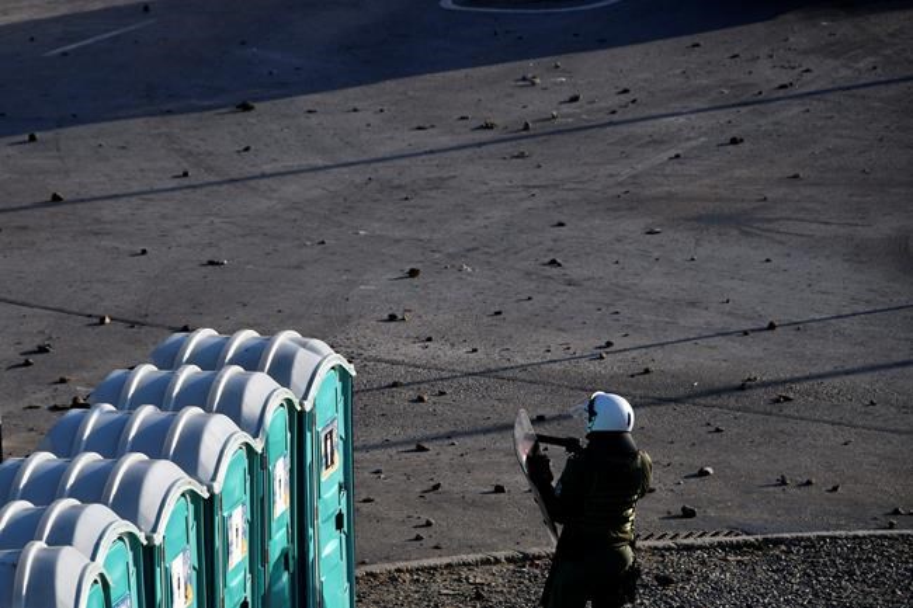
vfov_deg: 6.1
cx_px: 456
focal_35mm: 225
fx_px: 5704
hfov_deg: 9.2
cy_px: 304
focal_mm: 150
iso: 200
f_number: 6.3
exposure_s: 1/1250
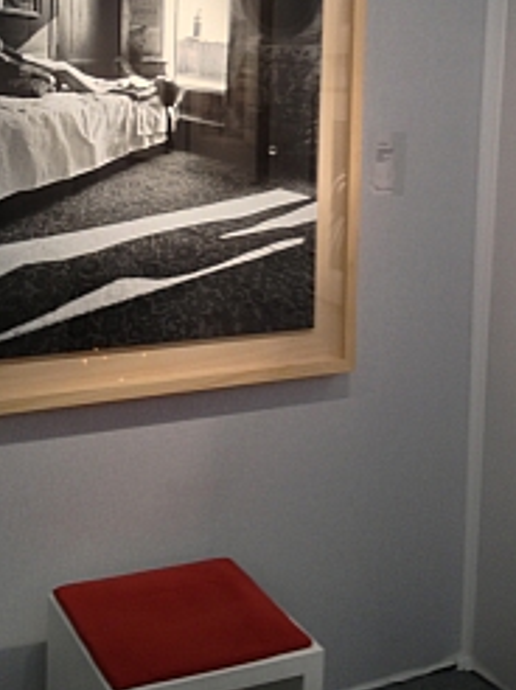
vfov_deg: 33.3
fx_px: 1135
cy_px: 199
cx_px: 283
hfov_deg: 25.6
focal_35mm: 57
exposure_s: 1/25
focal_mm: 4.28
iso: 64
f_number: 2.4
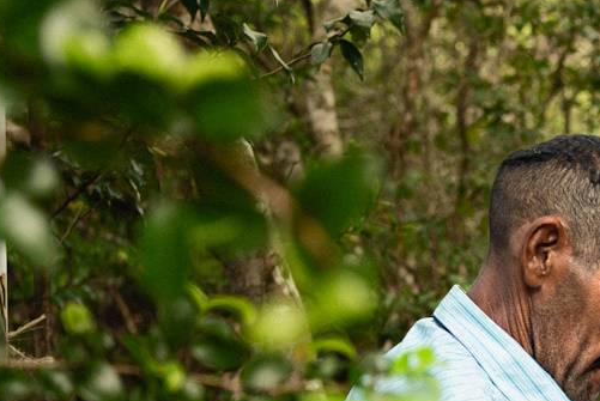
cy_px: 439
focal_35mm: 134
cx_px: 599
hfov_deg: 15.0
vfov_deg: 10.1
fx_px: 2235
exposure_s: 1/200
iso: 1600
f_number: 2.8
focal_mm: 35
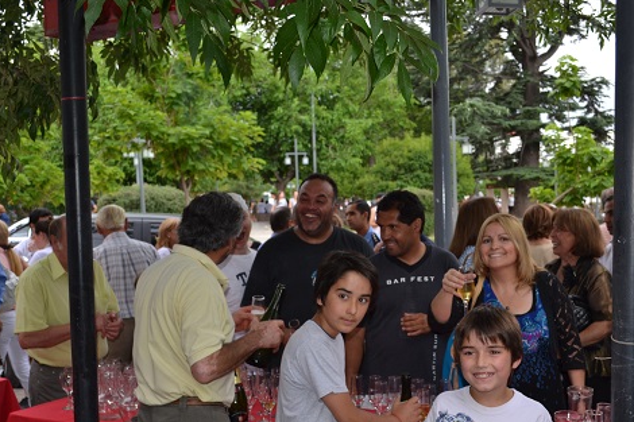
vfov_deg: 29.1
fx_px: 810
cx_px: 359
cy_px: 267
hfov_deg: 42.7
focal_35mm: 46
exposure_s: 1/60
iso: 400
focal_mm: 24
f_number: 5.6
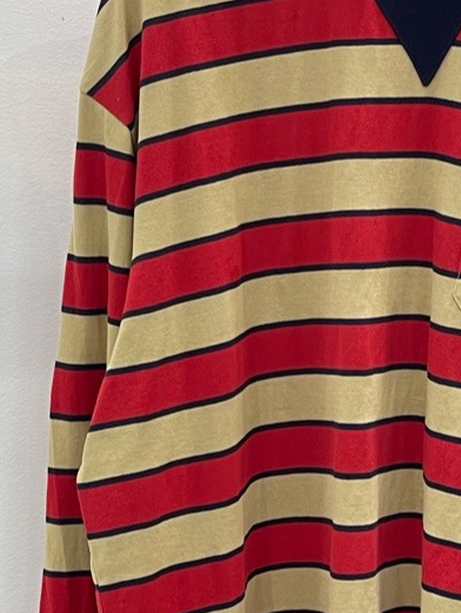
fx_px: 1508
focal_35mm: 85
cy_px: 419
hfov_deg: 17.0
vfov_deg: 22.9
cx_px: 459
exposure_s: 1/50
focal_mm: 5.1
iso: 64
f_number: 1.6
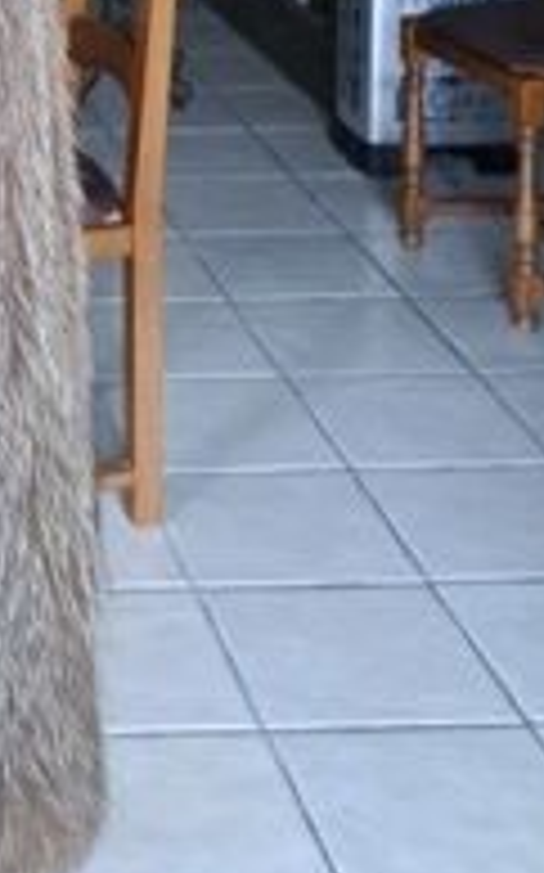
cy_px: -279
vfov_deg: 22.0
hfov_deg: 14.2
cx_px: -337
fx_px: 1996
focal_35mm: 84
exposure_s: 1/20
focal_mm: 5.23
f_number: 1.8
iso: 640
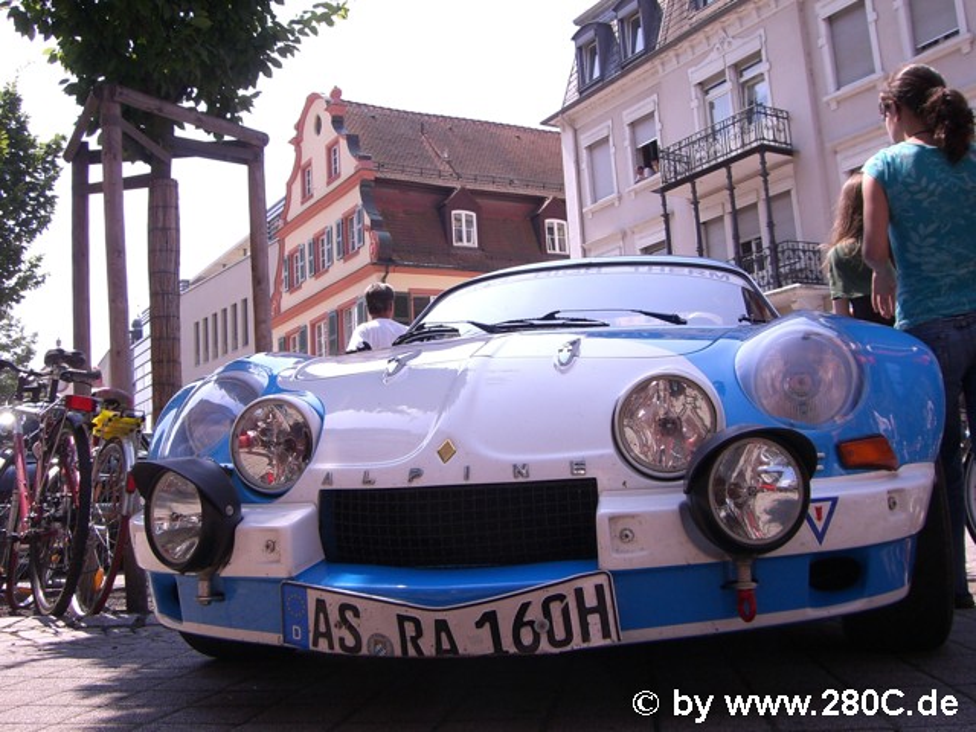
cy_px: 366
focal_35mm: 38
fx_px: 1071
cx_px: 488
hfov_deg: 49.0
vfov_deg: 37.7
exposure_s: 1/320
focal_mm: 6.2
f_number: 4.3
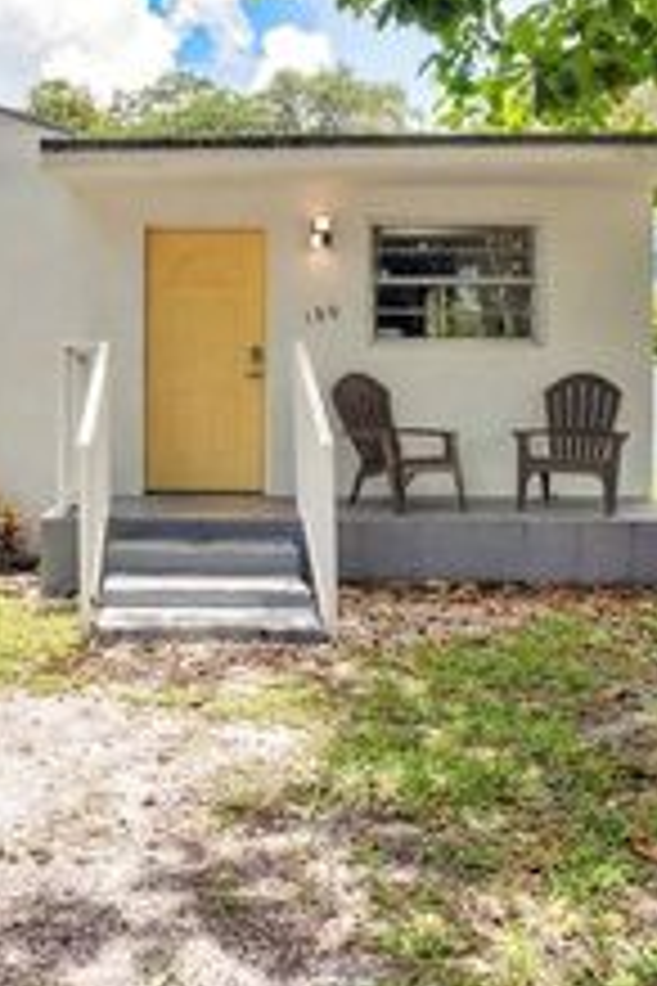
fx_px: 876
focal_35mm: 32
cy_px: 374
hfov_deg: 39.6
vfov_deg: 58.0
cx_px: 135
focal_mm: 14
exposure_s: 1/125
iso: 100
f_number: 8
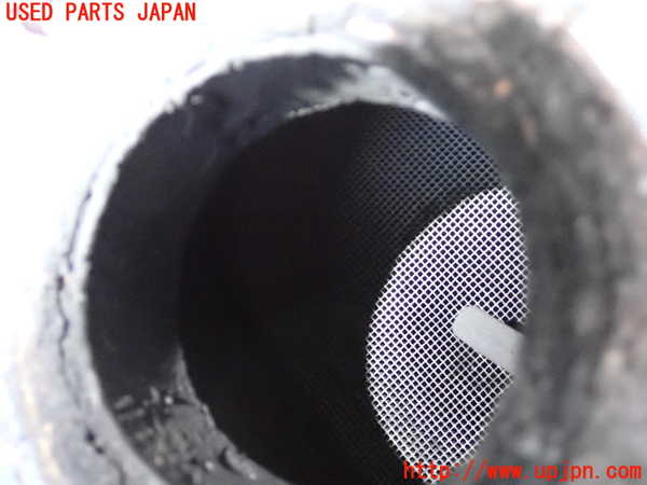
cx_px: 324
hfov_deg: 42.9
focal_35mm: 44
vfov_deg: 32.9
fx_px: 822
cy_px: 242
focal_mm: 7.84
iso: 6400
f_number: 2.9
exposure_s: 1/80
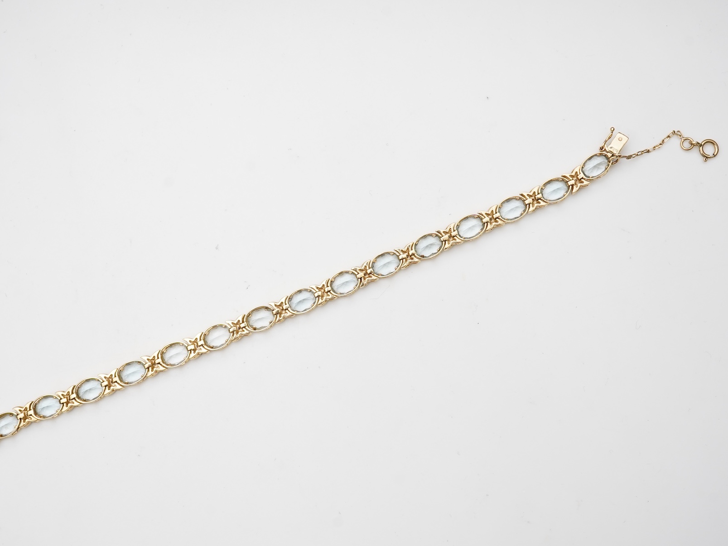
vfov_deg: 27.5
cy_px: 288
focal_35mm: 53
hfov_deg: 36.1
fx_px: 1115
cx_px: 323
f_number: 18
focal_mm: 30
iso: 400
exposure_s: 1/125
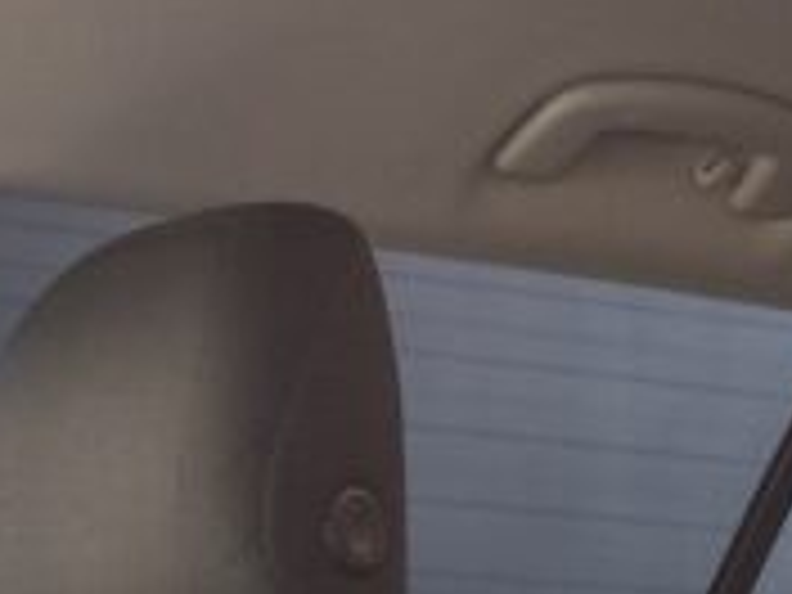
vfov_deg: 8.2
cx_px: -122
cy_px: 1688
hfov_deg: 12.3
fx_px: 3592
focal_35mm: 157
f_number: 1.69
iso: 442
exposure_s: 1/72.3
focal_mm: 7.01
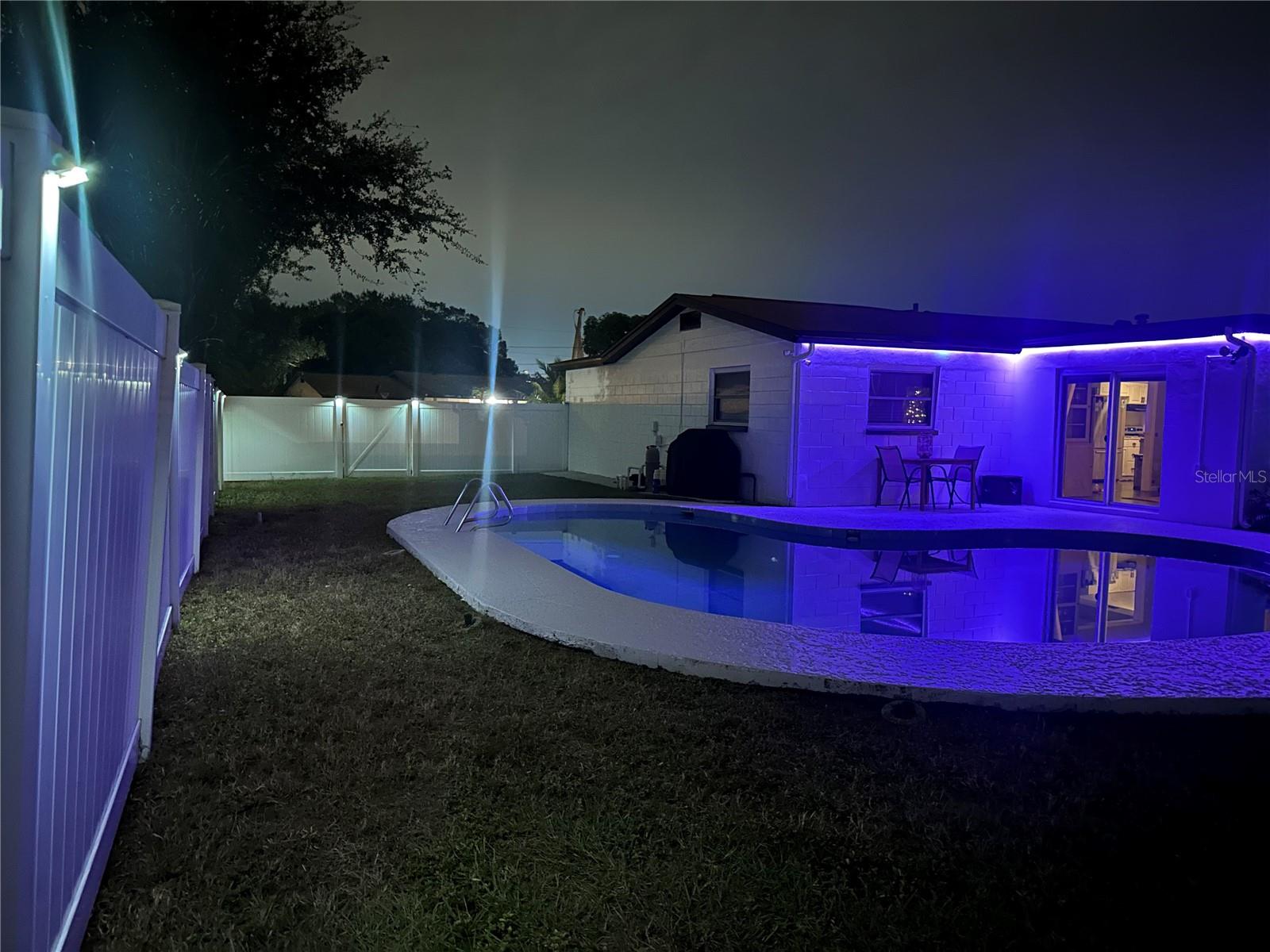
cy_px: 476
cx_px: 635
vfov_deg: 56.8
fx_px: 881
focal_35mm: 24
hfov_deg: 71.6
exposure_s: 1/5
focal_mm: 6.86
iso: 1600
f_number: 1.78
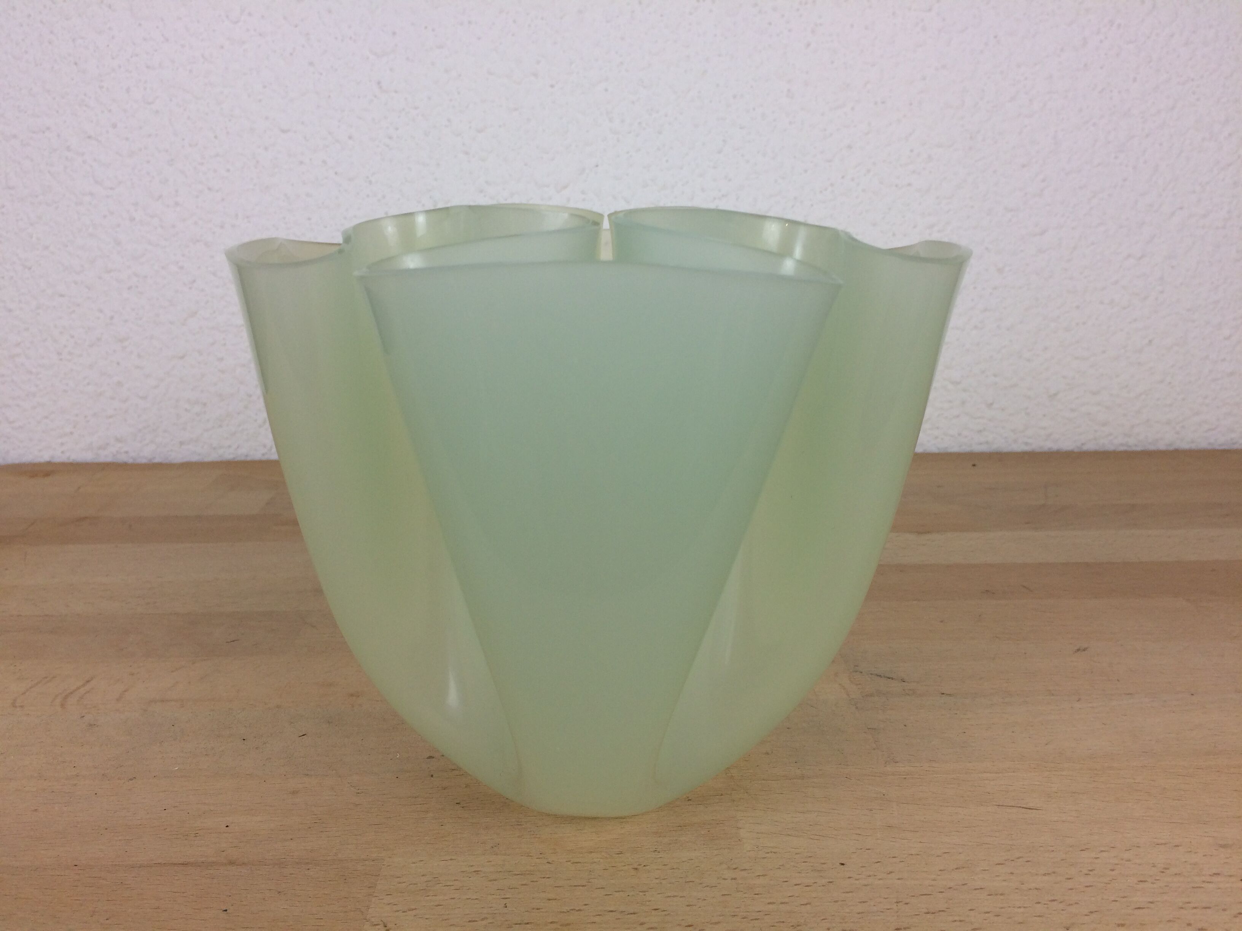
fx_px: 1041
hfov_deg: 61.7
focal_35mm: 29
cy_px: 466
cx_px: 621
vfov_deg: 48.2
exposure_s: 1/100
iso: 40
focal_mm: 4.15
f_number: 2.2
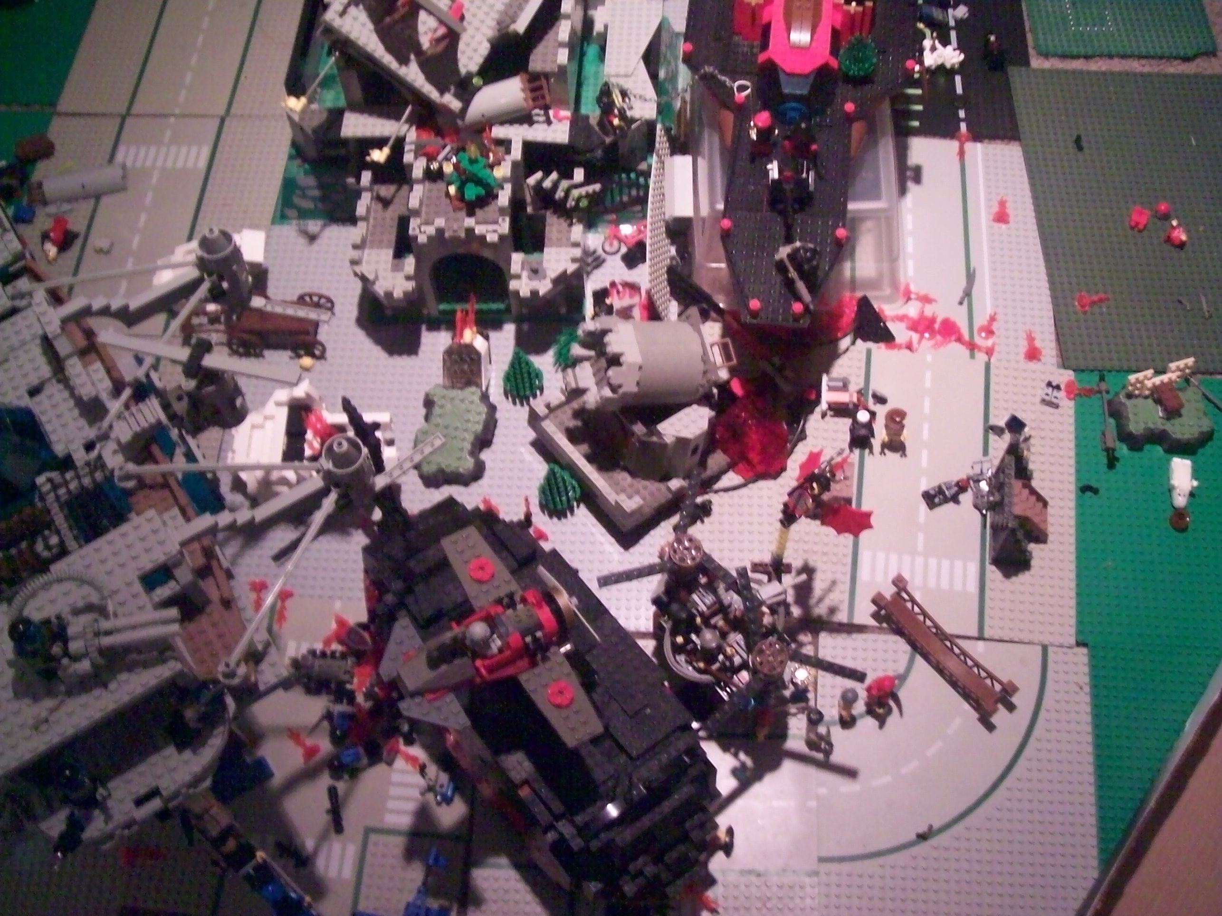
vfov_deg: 39.6
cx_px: 611
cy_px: 458
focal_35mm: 36
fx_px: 1271
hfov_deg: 51.4
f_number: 2.7
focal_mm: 6
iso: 160
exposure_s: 1/8
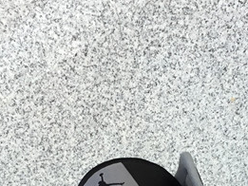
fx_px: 767
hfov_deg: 18.3
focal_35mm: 107
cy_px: 279
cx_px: 163
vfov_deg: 13.1
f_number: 2.4
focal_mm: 3.3
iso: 40
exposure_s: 1/100
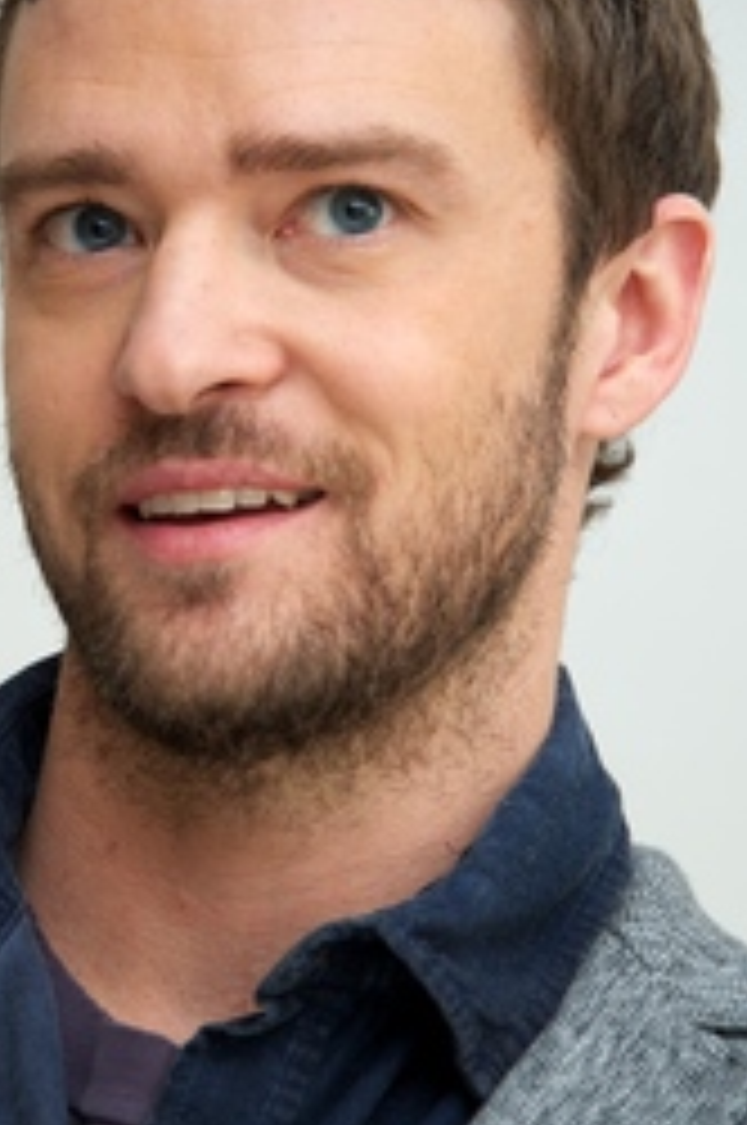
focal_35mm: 400
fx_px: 12484
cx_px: 234
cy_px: 544
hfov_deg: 3.4
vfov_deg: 5.2
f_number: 6.3
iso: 400
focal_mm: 250
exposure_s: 1/60
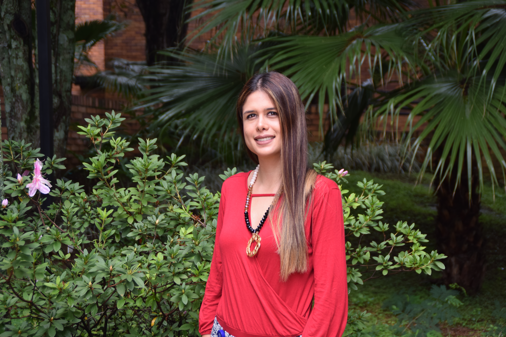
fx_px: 1265
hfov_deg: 22.6
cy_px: 168
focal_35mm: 90
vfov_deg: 15.2
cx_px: 253
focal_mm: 60
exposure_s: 1/500
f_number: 5.6
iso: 360
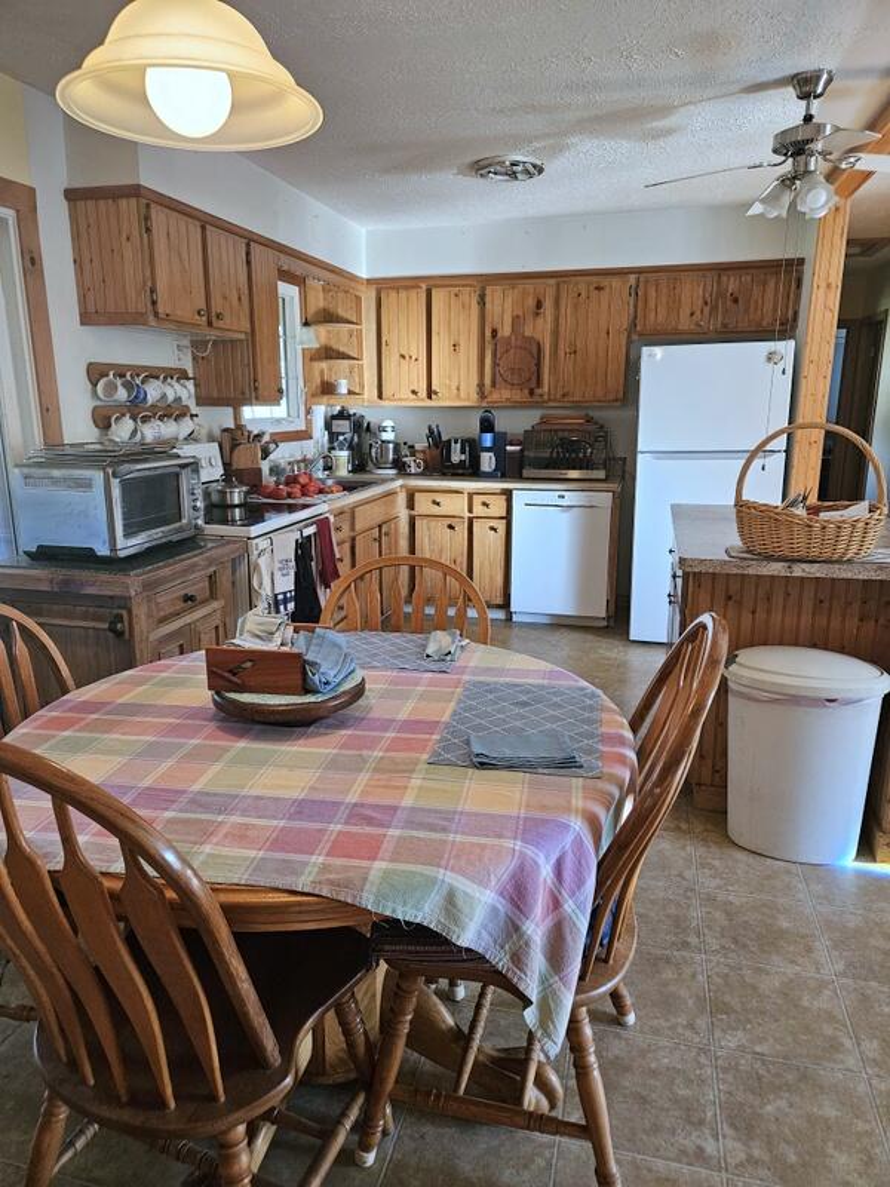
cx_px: 445
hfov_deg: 58.9
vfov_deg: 73.9
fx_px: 788
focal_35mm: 23
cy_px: 594
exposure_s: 1/120
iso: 400
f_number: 1.8
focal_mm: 5.4
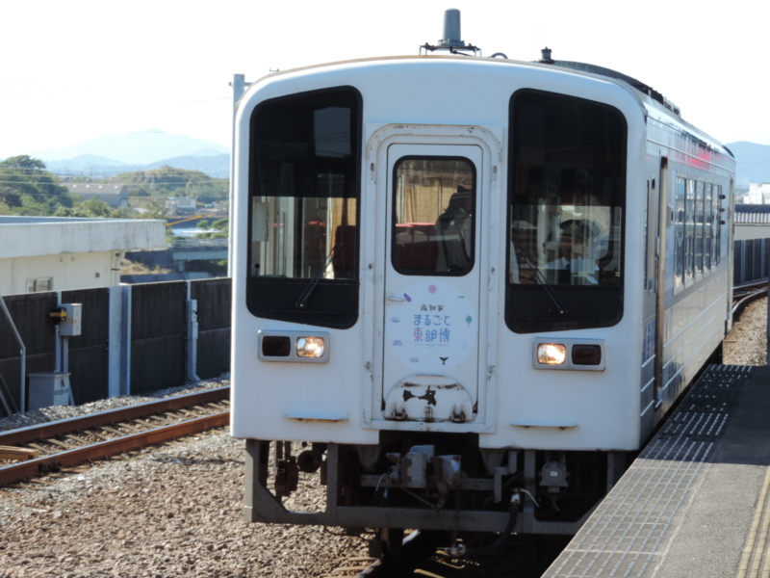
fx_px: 3003
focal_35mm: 135
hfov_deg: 14.6
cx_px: 385
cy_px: 289
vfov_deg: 11.0
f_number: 4.3
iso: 80
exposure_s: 1/250
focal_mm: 24
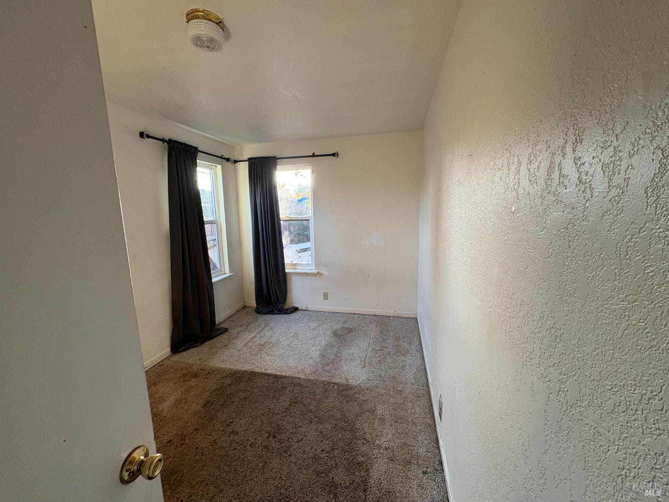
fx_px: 271
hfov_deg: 102.1
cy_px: 251
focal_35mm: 14
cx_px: 334
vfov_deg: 85.7
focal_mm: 2.22
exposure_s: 1/99
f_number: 2.2
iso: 160
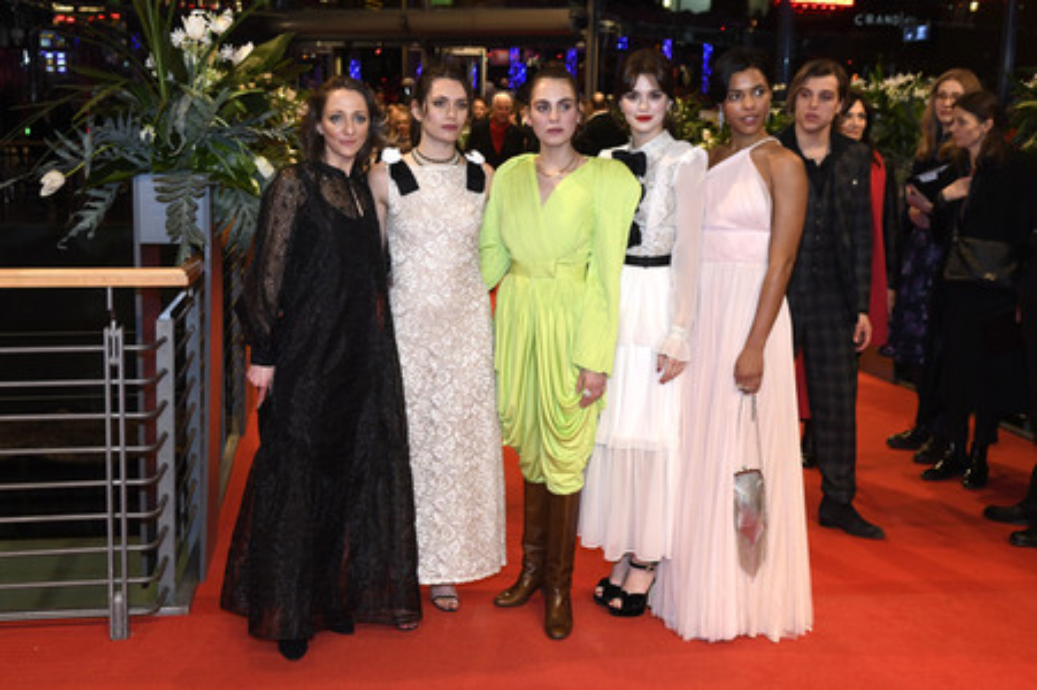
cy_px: 345
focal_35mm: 45
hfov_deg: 43.6
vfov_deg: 29.8
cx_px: 518
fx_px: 1295
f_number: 5
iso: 1250
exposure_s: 1/250
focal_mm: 30
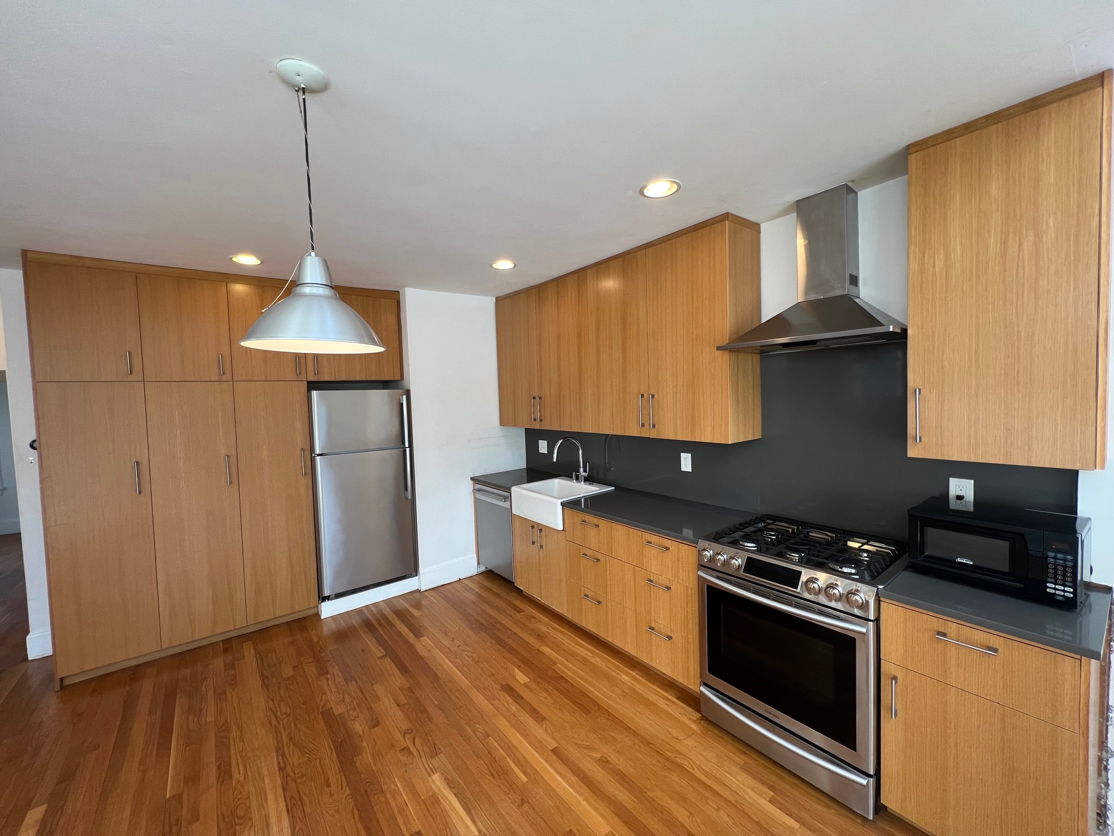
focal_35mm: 13
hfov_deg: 106.2
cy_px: 418
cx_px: 557
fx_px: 418
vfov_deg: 89.9
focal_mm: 1.57
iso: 64
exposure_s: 1/122
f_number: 1.8
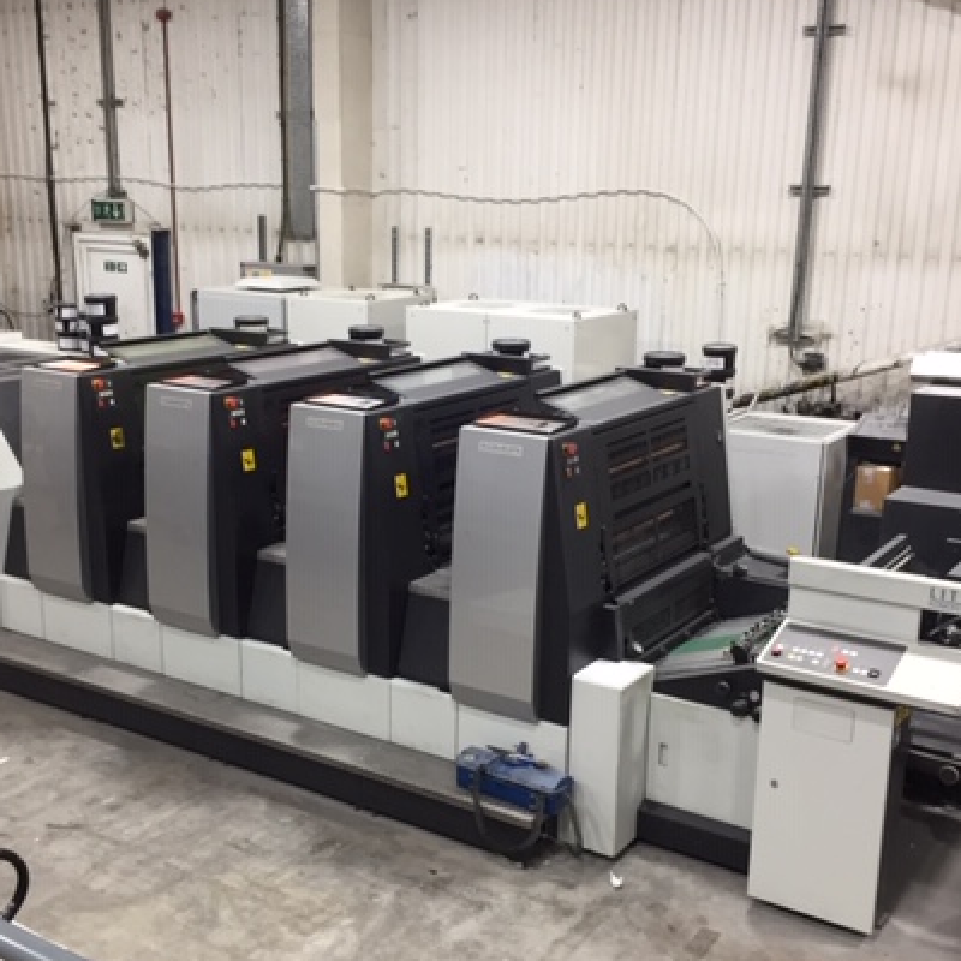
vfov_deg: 40.8
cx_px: 440
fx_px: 1288
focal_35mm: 41
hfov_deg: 40.9
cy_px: 550
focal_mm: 4.15
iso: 100
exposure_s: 1/33
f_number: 2.2
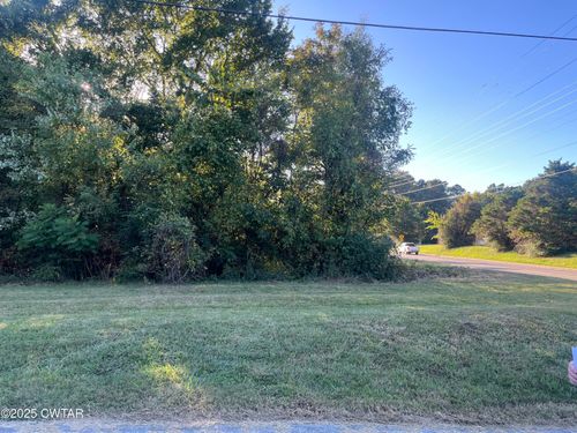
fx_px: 433
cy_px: 216
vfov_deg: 53.1
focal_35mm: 26
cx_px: 288
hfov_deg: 67.3
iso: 50
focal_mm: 5.1
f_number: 1.6
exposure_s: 1/362
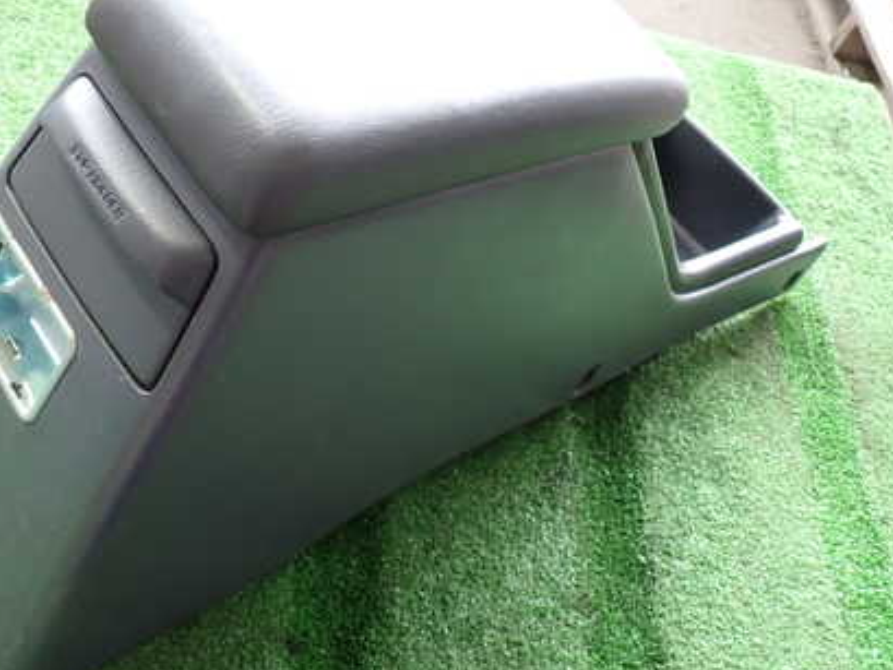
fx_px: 1135
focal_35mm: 44
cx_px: 303
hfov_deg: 42.4
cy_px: 314
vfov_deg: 32.9
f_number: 2.3
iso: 200
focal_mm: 5.4
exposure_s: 1/40
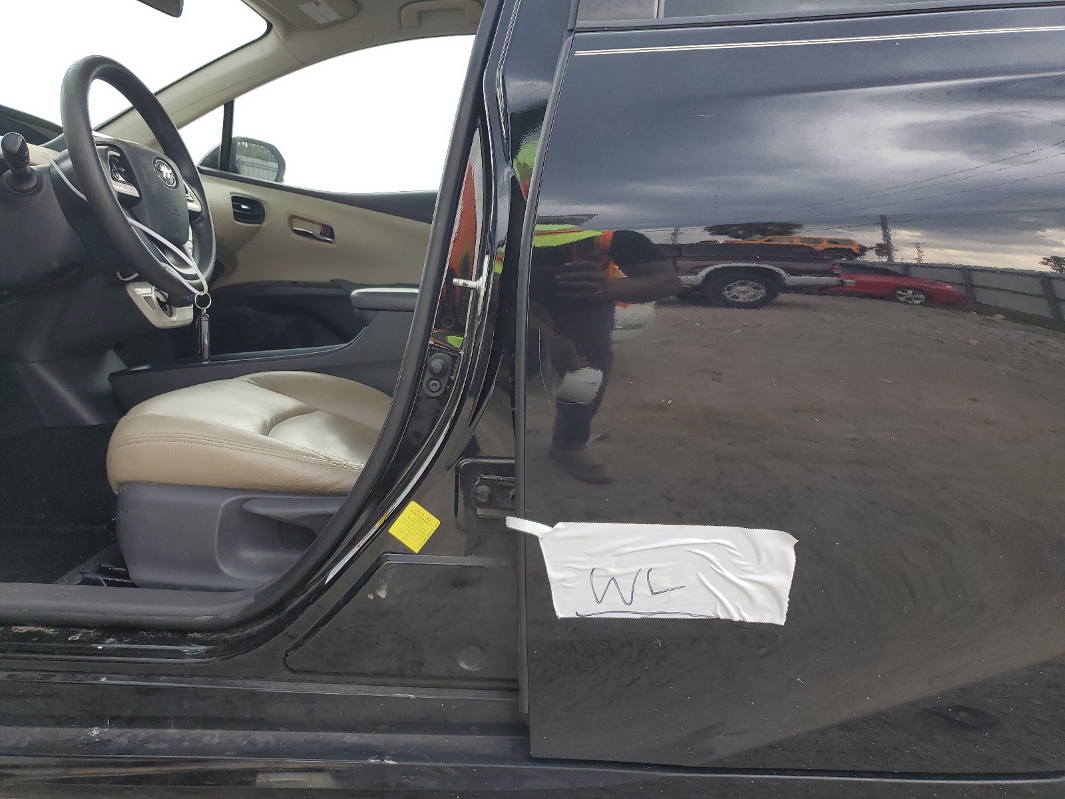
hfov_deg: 67.3
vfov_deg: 53.1
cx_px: 532
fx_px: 800
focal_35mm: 26
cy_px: 400
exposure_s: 1/164
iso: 50
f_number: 1.5
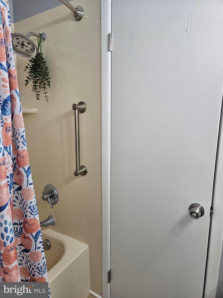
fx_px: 198
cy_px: 149
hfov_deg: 58.9
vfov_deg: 73.9
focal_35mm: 23
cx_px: 112
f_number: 1.8
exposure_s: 1/120
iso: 200
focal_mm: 5.4
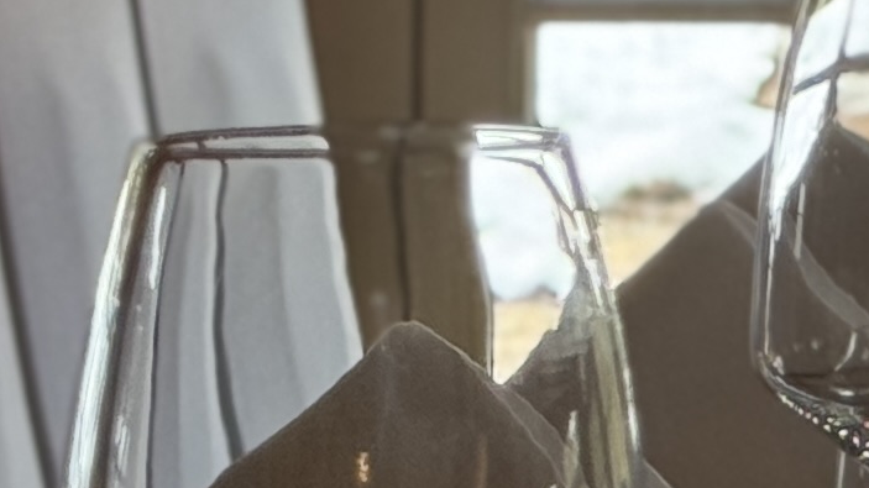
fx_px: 6911
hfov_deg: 6.9
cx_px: 1973
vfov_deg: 4.0
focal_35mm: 300
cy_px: -248
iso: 64
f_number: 1.78
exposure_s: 1/379
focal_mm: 6.86
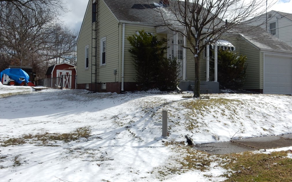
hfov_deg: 50.4
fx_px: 310
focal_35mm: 39
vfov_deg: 32.7
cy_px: 82
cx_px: 148
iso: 125
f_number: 4
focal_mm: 6.4
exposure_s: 1/1600
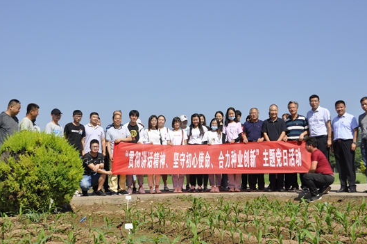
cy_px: 121
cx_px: 188
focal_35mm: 58
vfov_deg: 23.5
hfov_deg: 34.8
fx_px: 586
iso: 200
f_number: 10
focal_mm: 35
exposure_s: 1/400
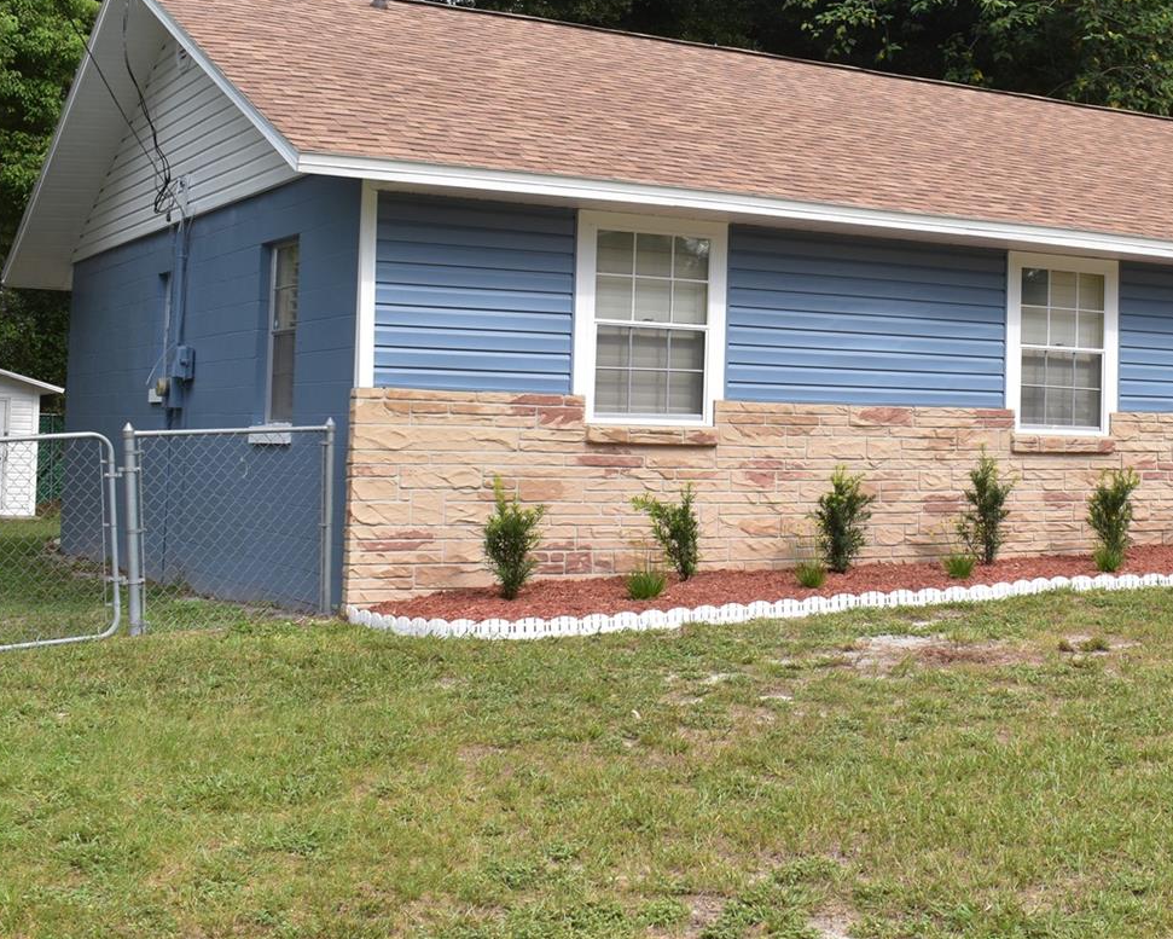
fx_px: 1771
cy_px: 297
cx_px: 872
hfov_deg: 35.9
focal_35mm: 51
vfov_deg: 29.4
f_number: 10
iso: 400
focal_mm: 22
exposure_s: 1/250
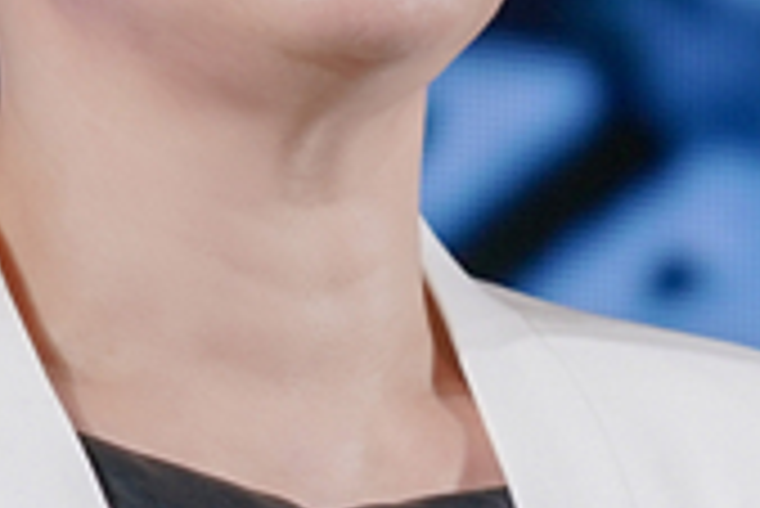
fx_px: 13036
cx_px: 944
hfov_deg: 3.3
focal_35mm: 617
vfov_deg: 2.2
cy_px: 371
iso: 400
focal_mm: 102
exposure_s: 1/200
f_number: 3.2
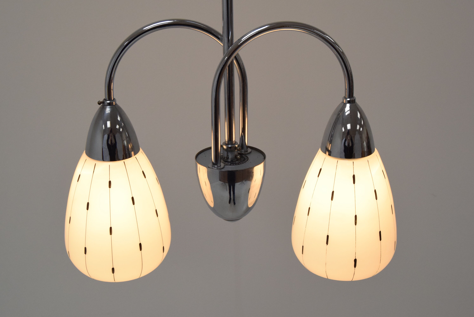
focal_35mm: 48
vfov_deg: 28.1
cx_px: 237
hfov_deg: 41.1
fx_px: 632
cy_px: 158
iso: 1600
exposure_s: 1/320
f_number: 9
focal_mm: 32
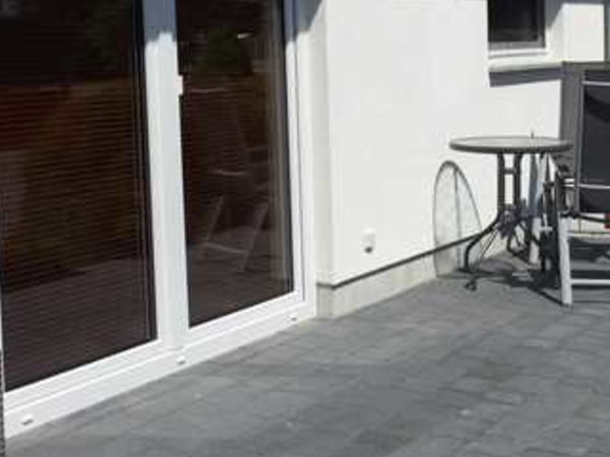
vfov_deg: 25.1
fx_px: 1022
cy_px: 148
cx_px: 268
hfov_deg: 33.2
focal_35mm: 58
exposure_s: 1/5650
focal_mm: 4.15
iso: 32
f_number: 2.2
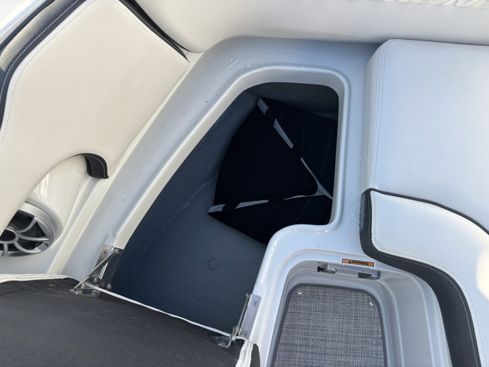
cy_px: 184
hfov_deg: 67.3
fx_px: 367
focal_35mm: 26
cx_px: 244
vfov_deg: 53.1
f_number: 1.6
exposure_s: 1/769
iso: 50
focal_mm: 5.96
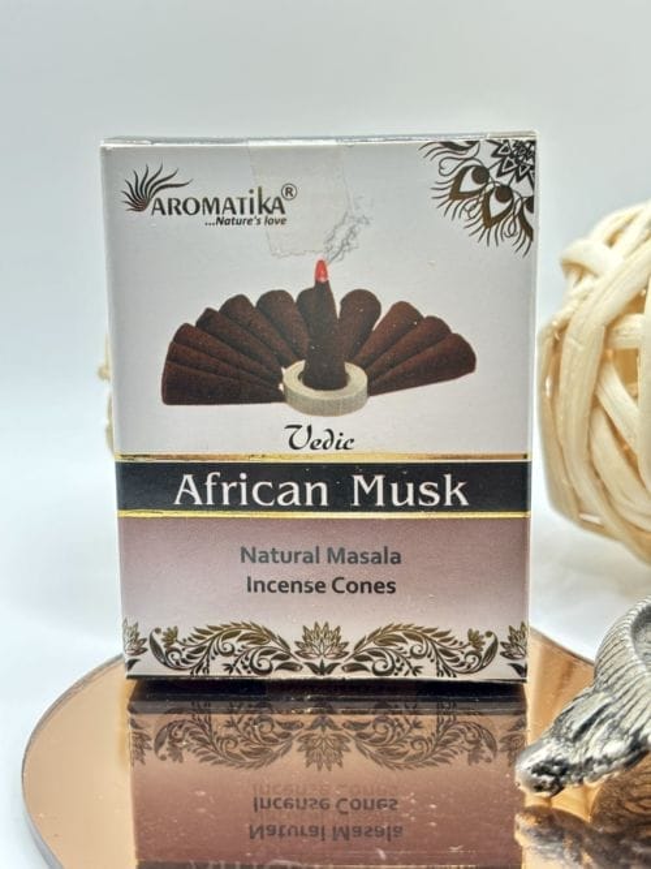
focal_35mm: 52
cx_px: 326
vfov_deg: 36.8
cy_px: 434
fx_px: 1304
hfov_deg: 28.0
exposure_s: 1/100
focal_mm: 5.96
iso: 100
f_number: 1.6
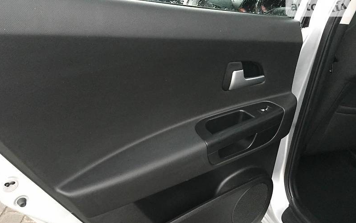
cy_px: 127
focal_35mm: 31
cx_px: 177
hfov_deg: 61.2
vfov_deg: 40.5
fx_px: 301
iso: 250
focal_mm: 4.2
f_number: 2.2
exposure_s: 1/25
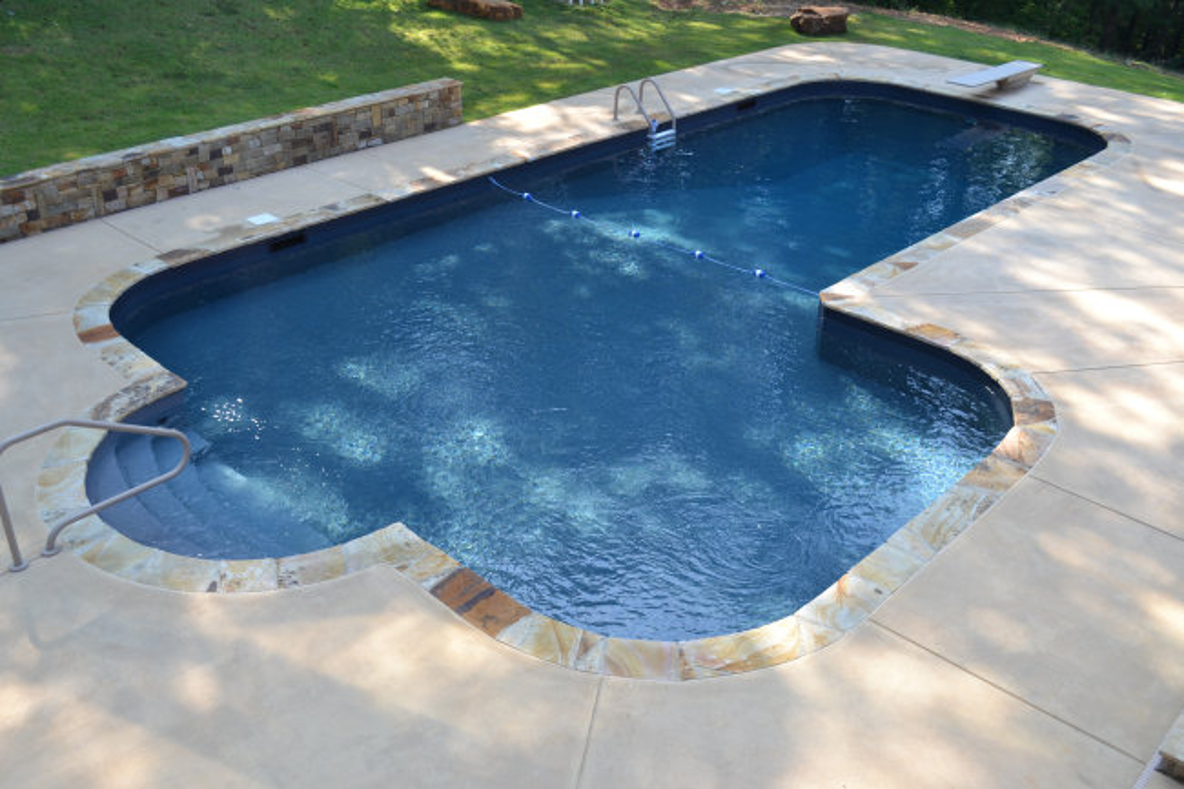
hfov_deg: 57.2
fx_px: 1085
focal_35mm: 33
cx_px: 592
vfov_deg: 39.9
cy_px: 394
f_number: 5.6
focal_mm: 22
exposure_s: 1/125
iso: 110
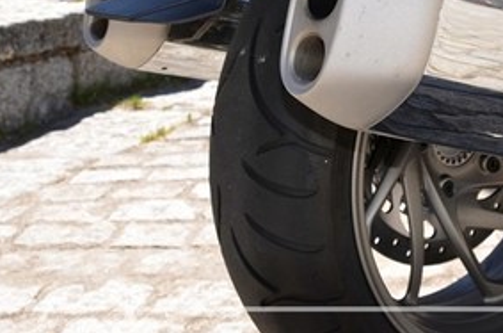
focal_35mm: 62
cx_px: 268
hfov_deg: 32.5
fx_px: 864
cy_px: 75
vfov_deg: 21.6
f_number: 7.1
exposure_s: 1/200
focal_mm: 26
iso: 100
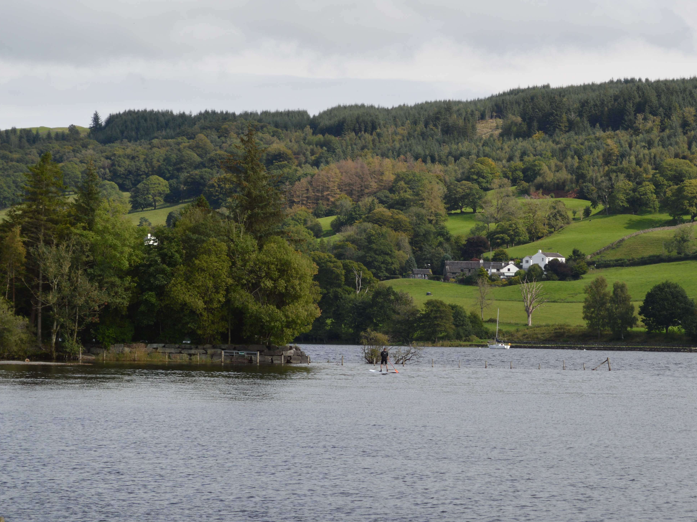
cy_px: 291
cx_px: 492
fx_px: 2471
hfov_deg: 16.0
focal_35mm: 123
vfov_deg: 12.1
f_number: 8
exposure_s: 1/250
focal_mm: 55
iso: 100
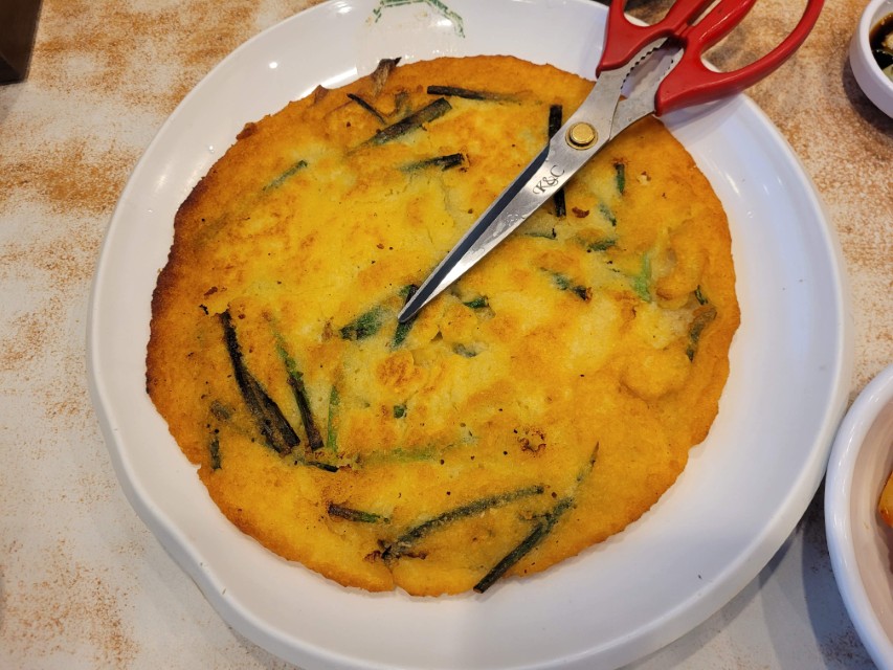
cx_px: 446
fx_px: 671
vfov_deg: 53.1
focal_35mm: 26
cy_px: 335
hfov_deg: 67.3
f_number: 1.8
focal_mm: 5.4
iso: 160
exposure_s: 1/60
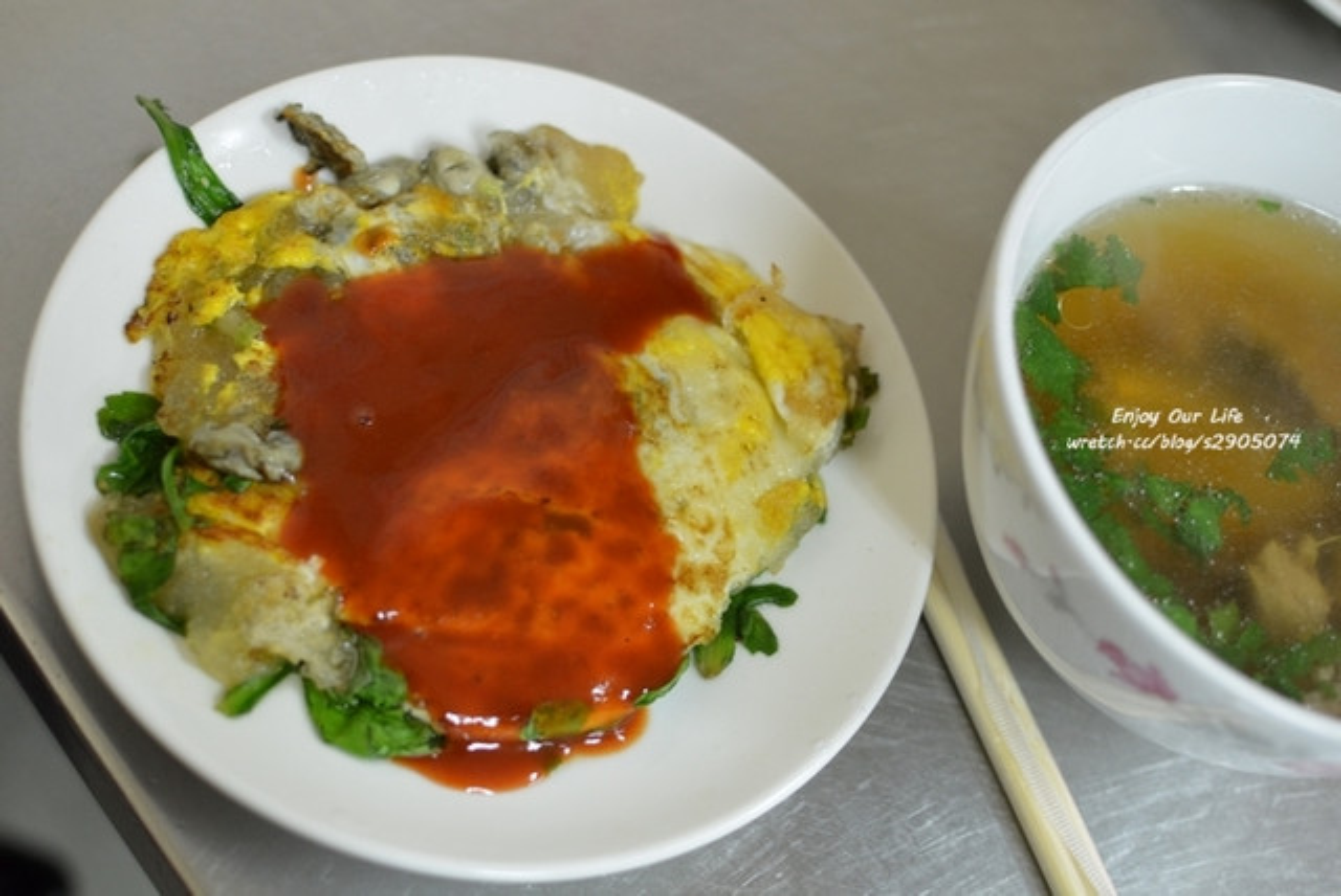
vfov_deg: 25.8
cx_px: 670
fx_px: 1957
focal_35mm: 52
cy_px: 448
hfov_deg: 37.8
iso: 640
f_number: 2.8
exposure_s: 1/40
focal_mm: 35
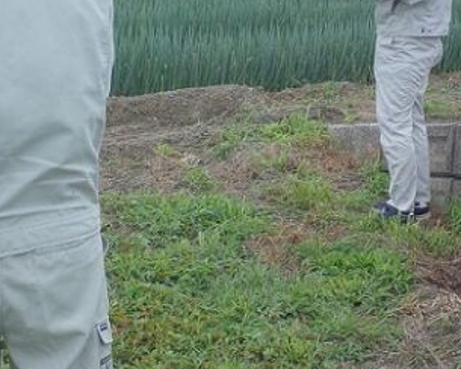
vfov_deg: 17.1
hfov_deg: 21.7
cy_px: 9
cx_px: 154
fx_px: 1201
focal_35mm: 88
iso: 250
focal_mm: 18.3
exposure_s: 1/100
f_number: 5.6
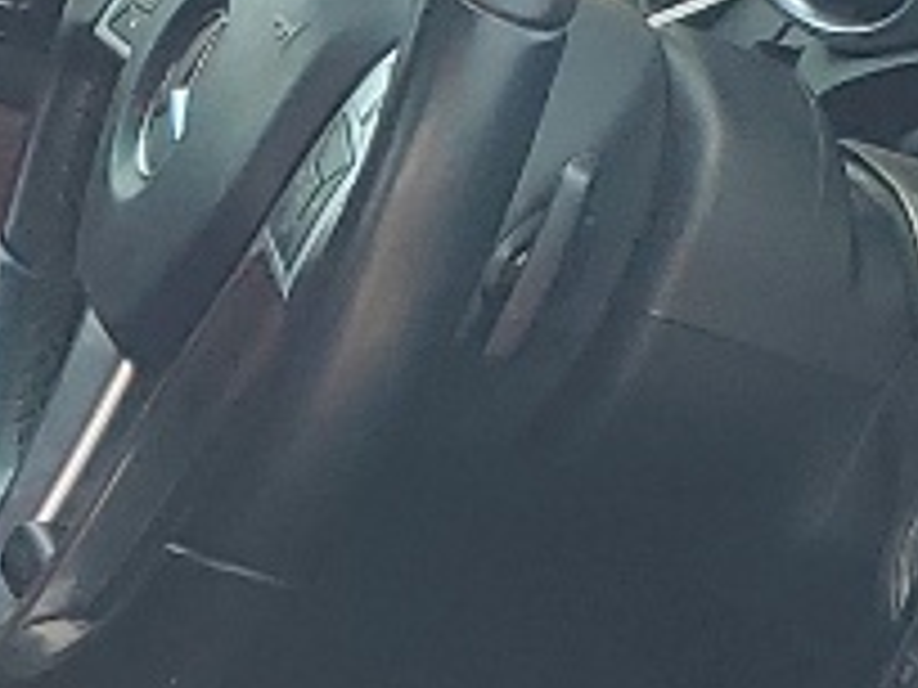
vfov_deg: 7.1
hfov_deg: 9.5
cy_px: 1196
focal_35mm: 204
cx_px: -392
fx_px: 5410
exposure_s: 1/714
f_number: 1.5
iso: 50
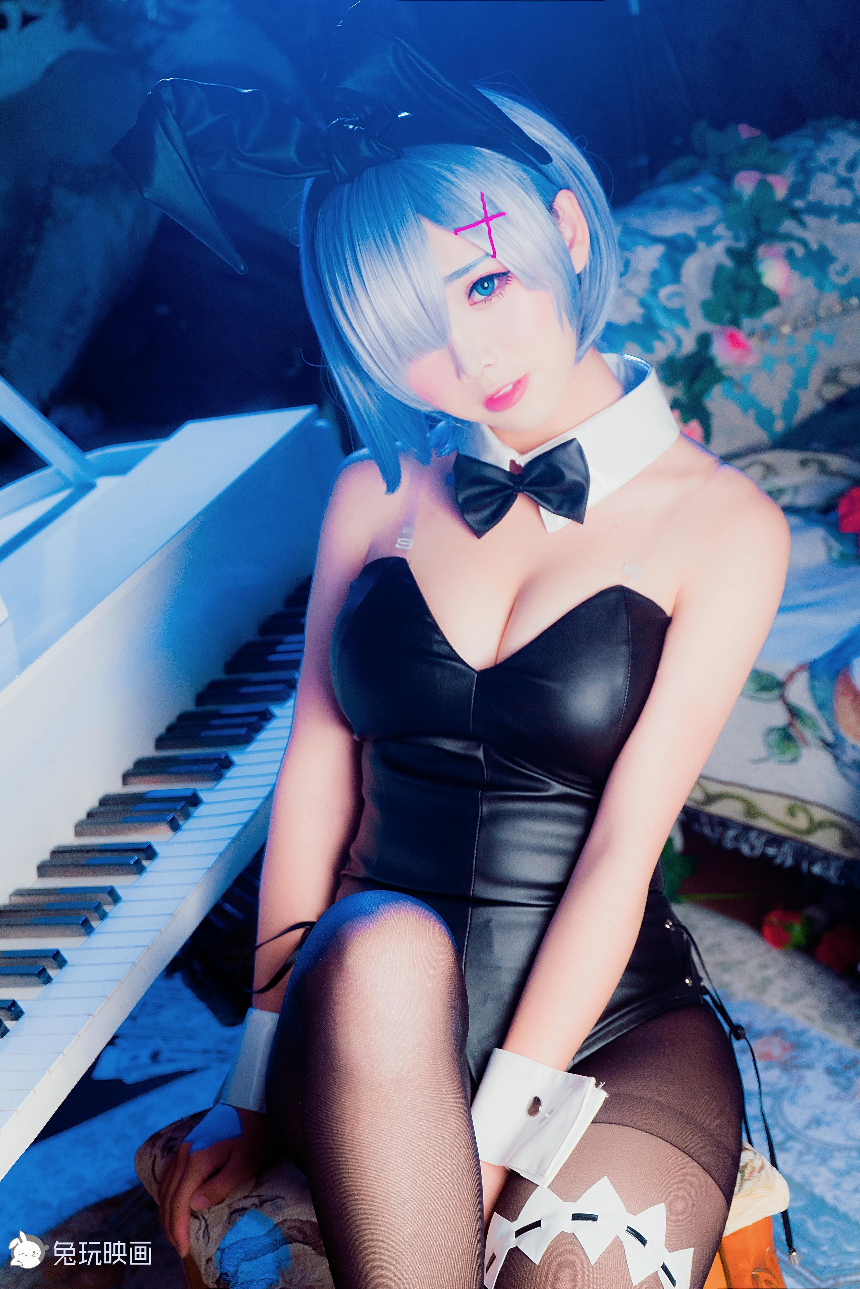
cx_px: 430
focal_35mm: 64
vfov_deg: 31.4
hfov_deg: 21.2
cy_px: 644
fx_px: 2292
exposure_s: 1/80
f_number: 7.1
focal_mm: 64
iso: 1600
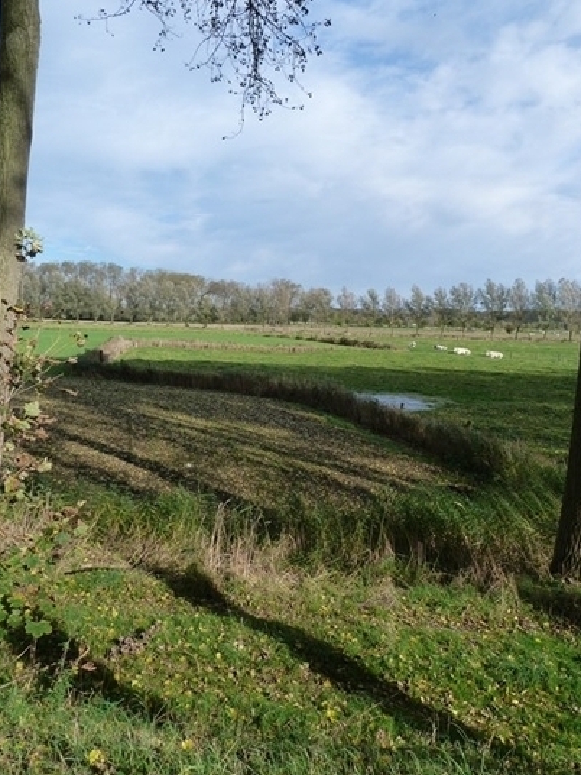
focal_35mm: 28
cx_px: 309
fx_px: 627
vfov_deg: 63.3
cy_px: 344
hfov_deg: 49.7
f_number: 5.6
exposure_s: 1/320
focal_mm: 4.5
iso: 125
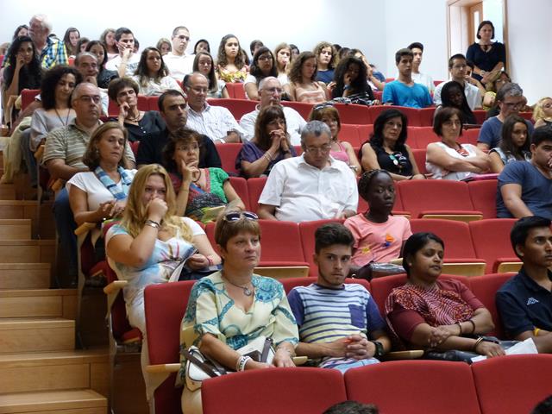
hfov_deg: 32.2
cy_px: 207
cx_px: 276
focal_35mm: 60
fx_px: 957
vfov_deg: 24.4
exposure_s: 1/10
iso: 400
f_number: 3.2
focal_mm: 10.8
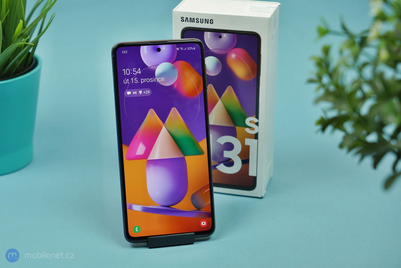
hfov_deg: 30.1
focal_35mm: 67
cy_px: 134
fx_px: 746
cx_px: 200
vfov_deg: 20.3
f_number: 5.6
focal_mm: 67
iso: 640
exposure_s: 1/125
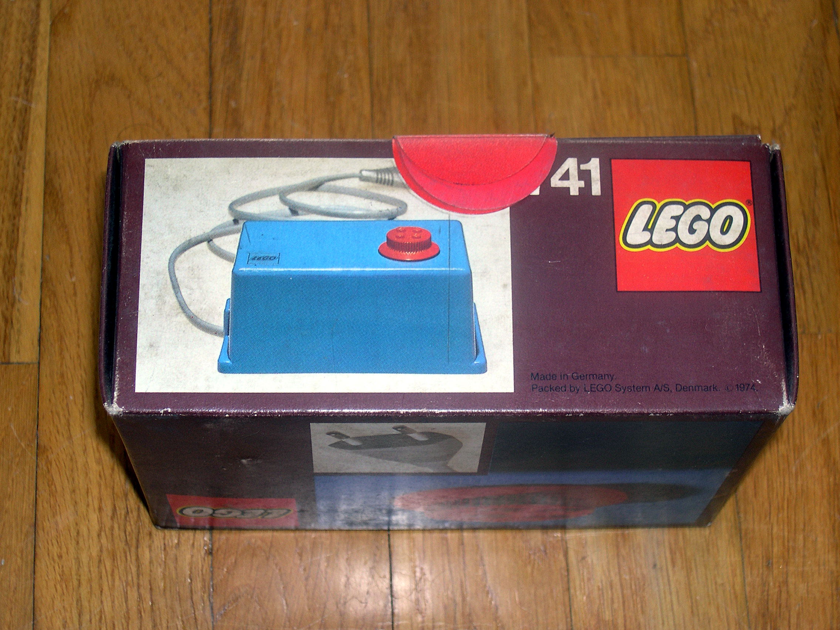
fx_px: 1869
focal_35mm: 77
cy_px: 315
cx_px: 420
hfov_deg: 25.3
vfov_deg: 19.1
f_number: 4
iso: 100
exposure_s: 1/60
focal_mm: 16.3
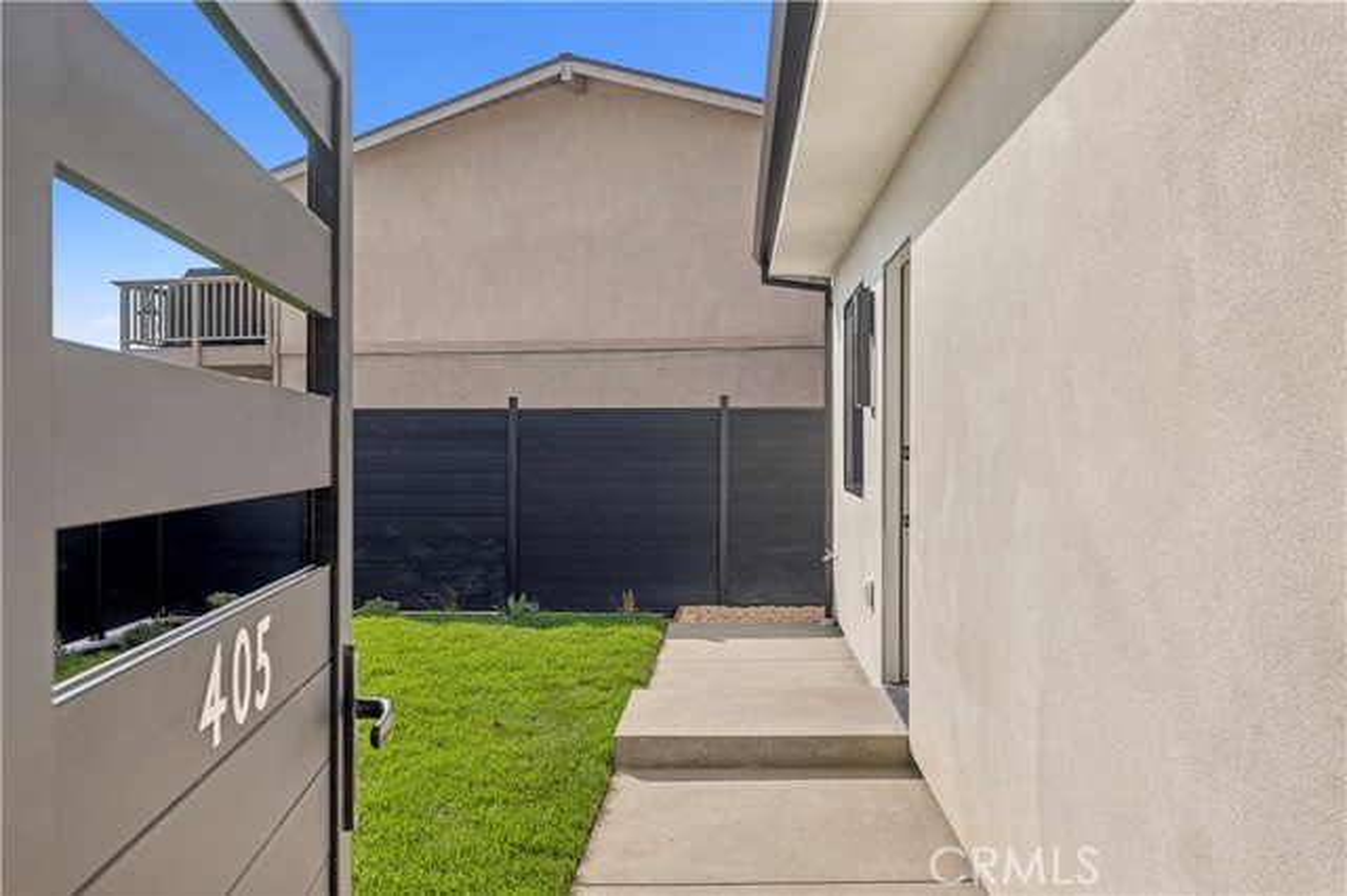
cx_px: 674
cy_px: 448
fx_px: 1159
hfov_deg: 60.3
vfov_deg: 42.3
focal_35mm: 31
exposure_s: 1/200
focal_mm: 31
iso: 80
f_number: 9
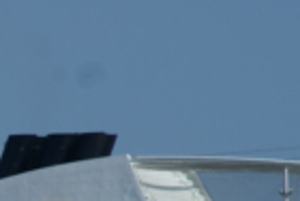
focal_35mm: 1439
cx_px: -101
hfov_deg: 1.4
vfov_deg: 1.0
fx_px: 12017
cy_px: 291
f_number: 9
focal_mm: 300
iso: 100
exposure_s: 1/640
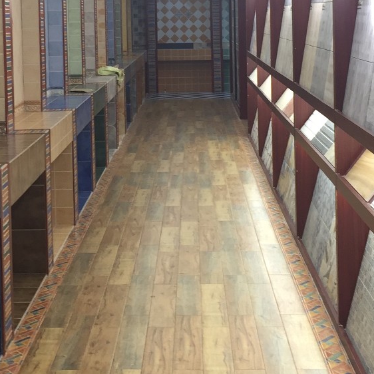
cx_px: 147
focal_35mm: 73
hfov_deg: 23.6
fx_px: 892
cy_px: 62
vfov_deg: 23.2
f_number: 2.2
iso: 50
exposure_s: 1/33
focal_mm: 4.15
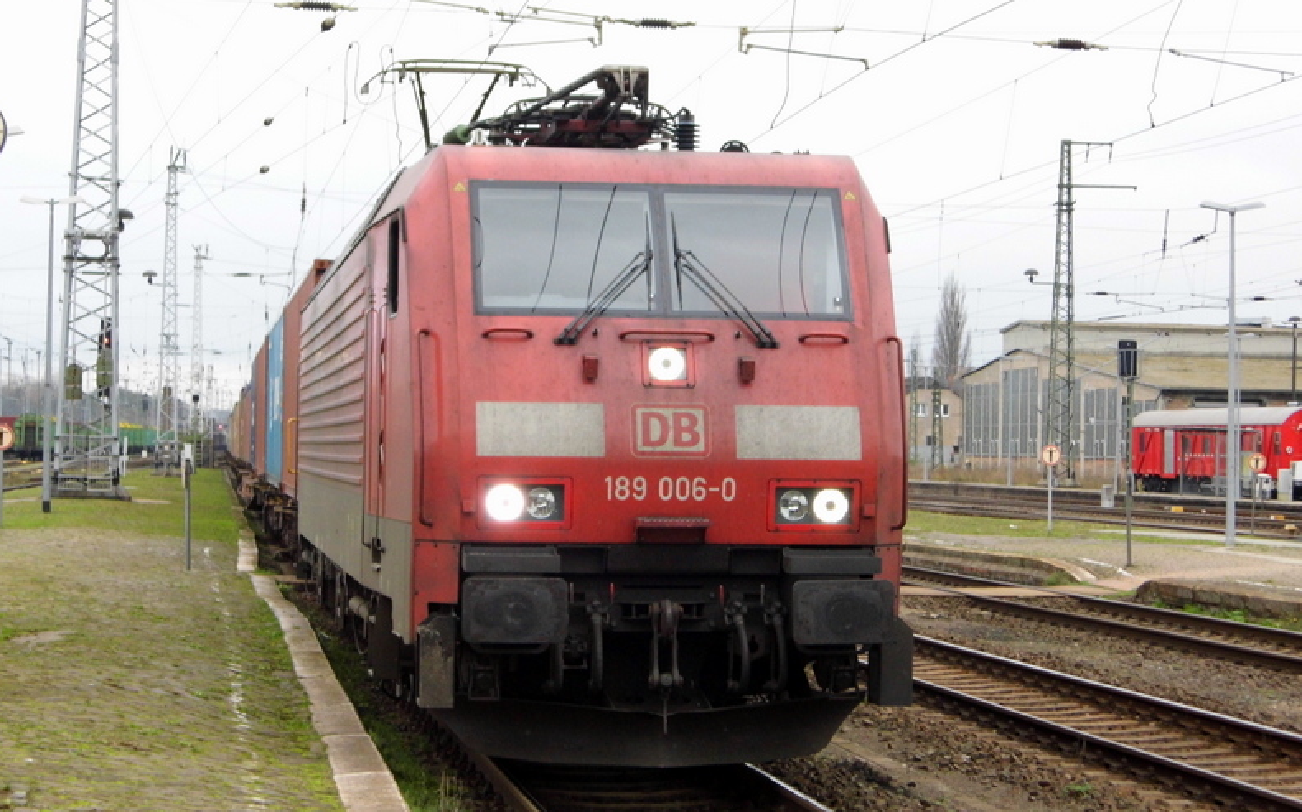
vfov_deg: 15.0
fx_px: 3086
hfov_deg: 23.8
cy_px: 417
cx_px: 644
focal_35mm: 87
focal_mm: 14.6
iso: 200
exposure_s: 1/39
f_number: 4.2
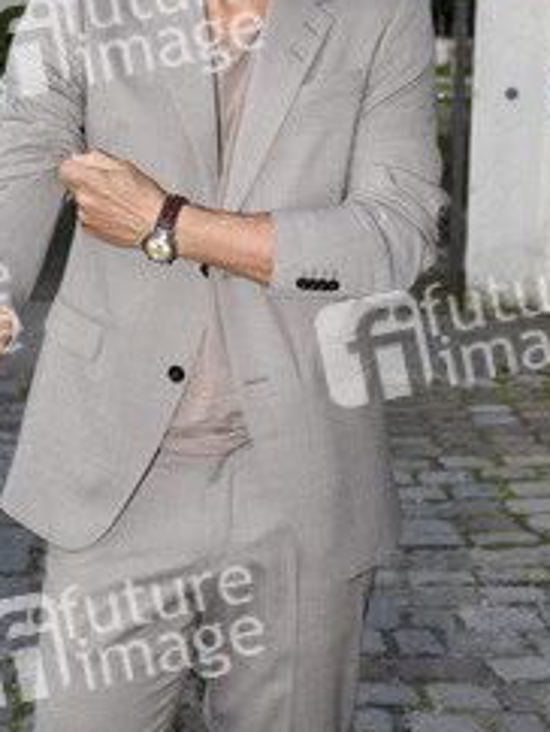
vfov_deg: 21.1
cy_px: 185
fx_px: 1946
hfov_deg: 16.1
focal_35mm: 92
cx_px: 196
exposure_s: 1/160
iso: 500
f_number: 6.3
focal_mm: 58
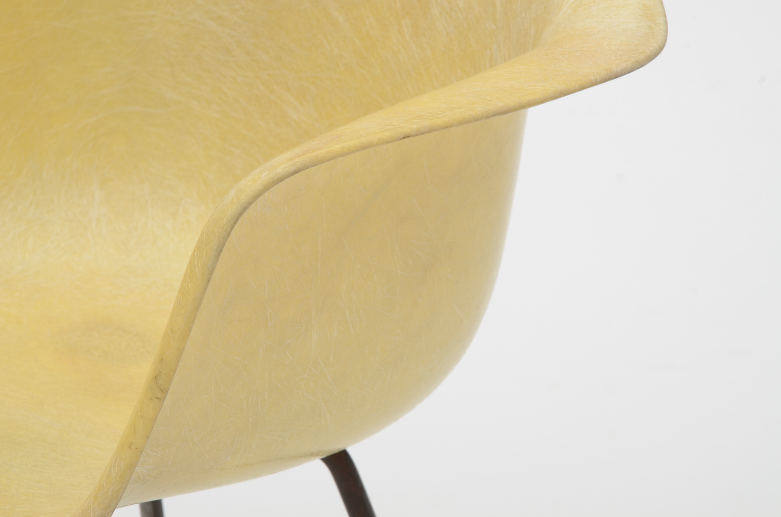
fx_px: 3182
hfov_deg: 14.0
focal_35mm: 147
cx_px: 390
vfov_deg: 9.3
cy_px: 258
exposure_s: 1/125
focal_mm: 98
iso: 200
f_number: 11
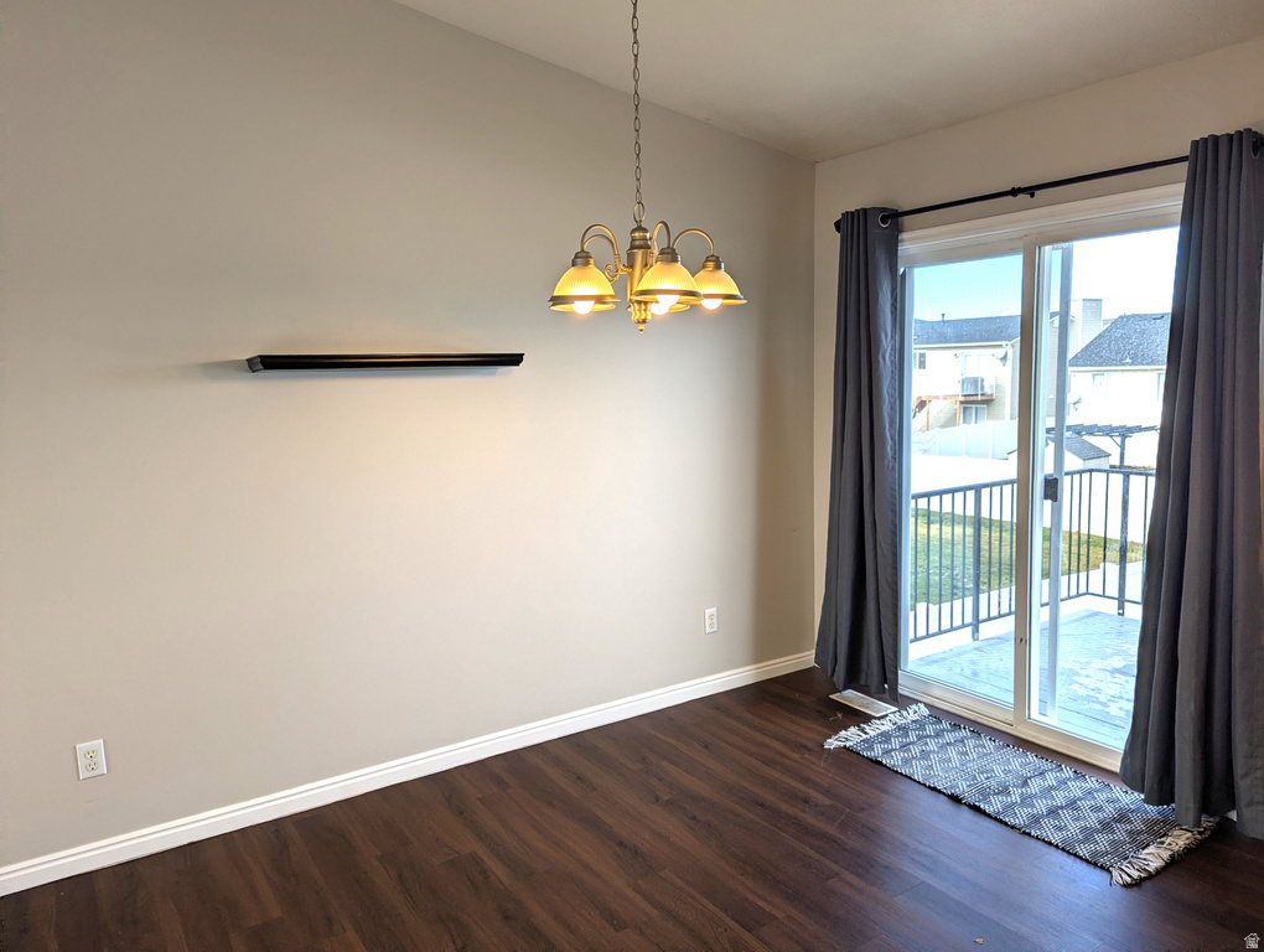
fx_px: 878
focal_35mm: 24
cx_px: 632
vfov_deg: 56.9
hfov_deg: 71.5
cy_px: 476
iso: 36
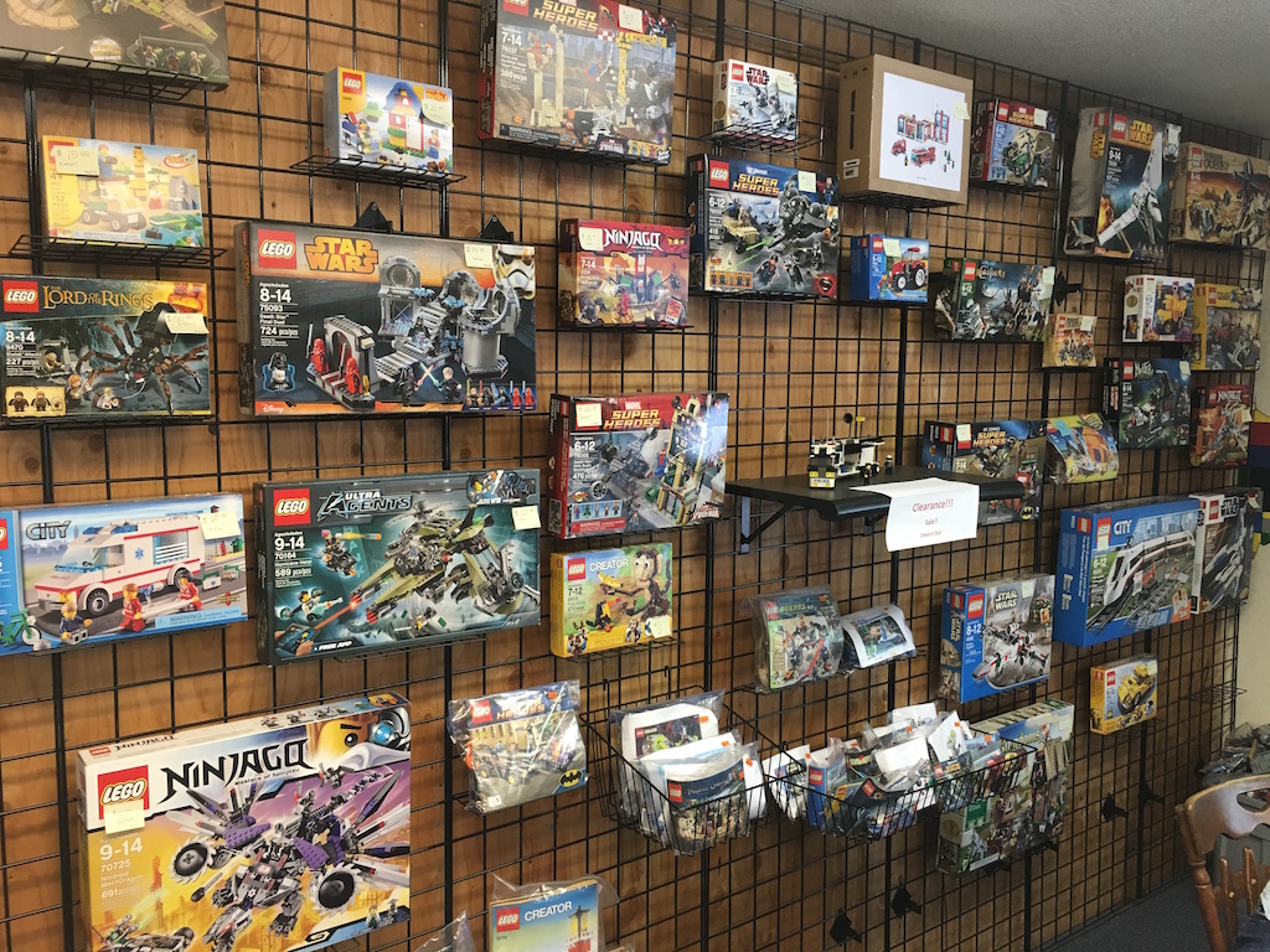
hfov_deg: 61.7
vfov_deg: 48.2
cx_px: 635
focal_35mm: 29
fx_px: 1064
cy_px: 476
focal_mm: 4.15
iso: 40
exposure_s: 1/30
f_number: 2.2
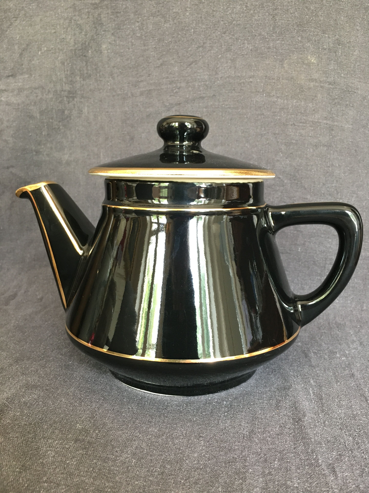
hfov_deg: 48.2
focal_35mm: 29
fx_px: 412
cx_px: 184
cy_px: 246
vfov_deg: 61.7
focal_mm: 4.15
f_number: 2.2
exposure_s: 1/33
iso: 160
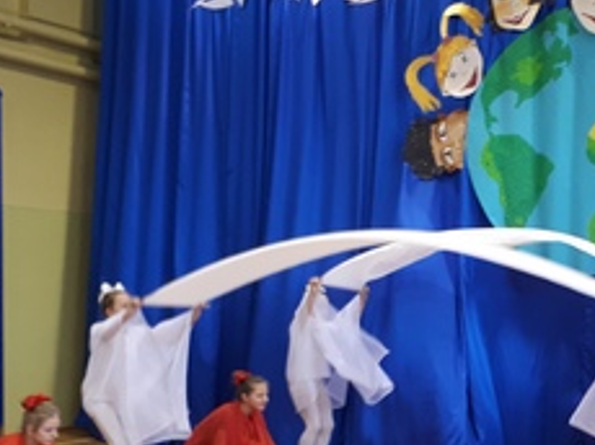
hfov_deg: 39.5
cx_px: 437
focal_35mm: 47
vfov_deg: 30.8
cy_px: 261
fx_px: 807
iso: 125
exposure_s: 1/33
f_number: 1.9
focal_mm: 3.6
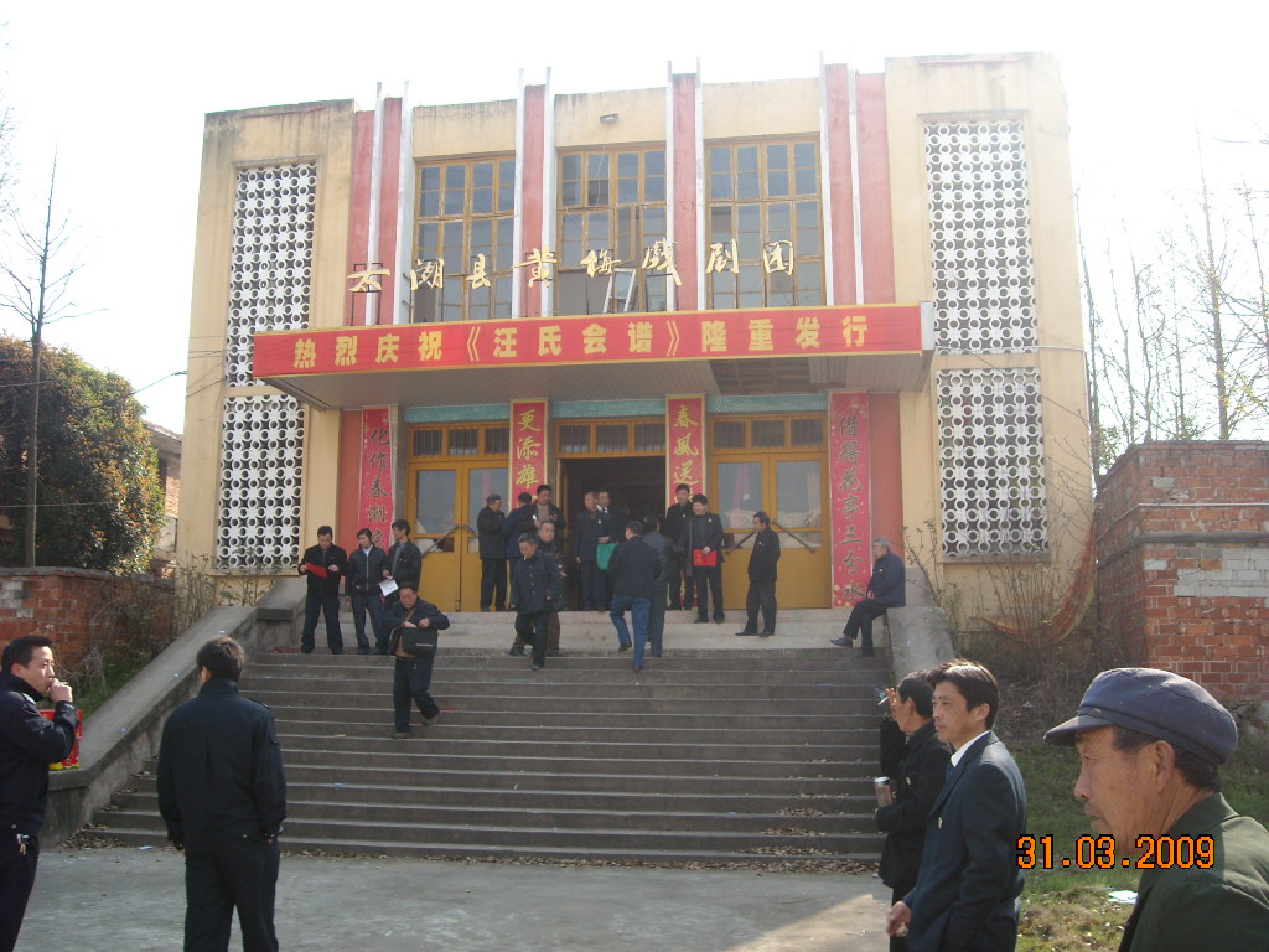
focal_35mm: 35
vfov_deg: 40.7
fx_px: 1283
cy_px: 476
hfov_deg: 52.6
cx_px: 634
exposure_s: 1/284
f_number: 2.8
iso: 64
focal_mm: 5.7
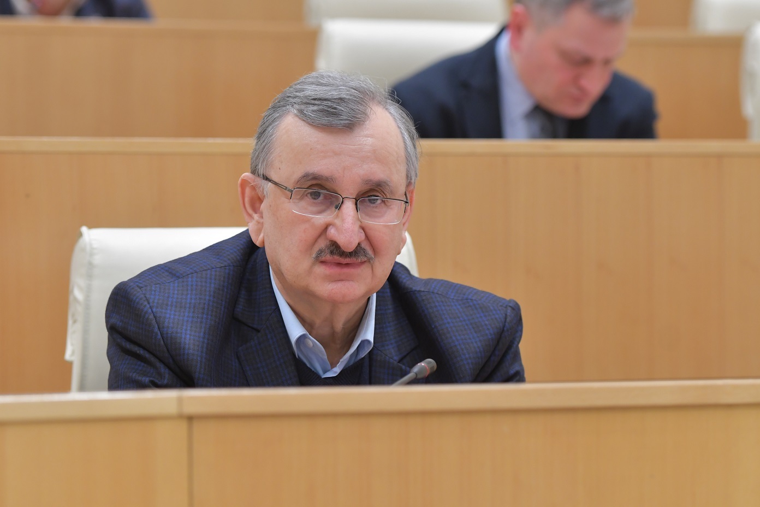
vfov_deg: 9.0
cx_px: 380
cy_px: 254
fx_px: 3230
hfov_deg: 13.4
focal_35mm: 153
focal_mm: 102
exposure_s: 1/100
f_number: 3.5
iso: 1600
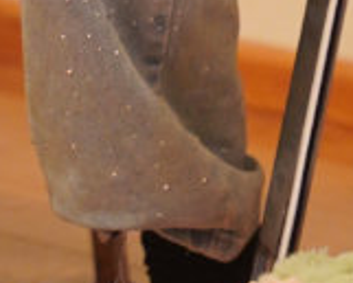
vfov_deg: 3.2
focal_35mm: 470
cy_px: -825
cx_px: 685
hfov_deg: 4.1
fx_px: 4913
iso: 3200
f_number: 4
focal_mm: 63
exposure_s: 1/160
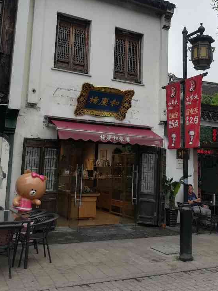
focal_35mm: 38
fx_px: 319
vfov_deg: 48.6
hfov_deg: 37.6
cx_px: 133
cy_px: 111
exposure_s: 1/714
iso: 50
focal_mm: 3.83
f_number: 2.2
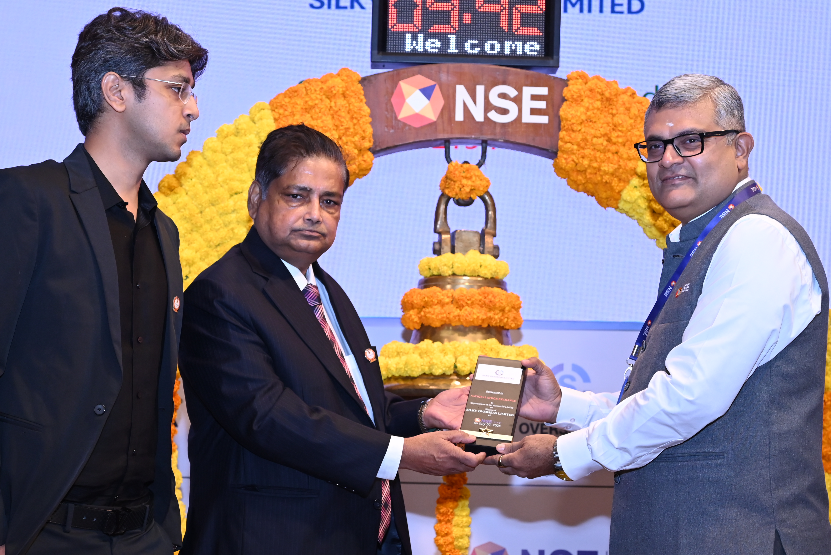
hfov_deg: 28.4
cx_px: 420
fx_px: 1640
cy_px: 310
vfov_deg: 19.2
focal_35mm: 71
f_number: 5.6
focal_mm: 51
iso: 1250
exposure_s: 1/125
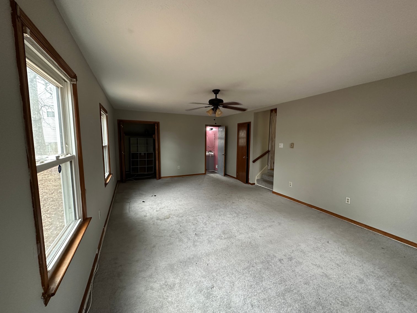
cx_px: 208
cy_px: 156
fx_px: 169
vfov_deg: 85.7
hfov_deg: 102.1
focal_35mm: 14
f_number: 2.2
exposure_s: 1/59
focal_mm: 2.22
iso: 400
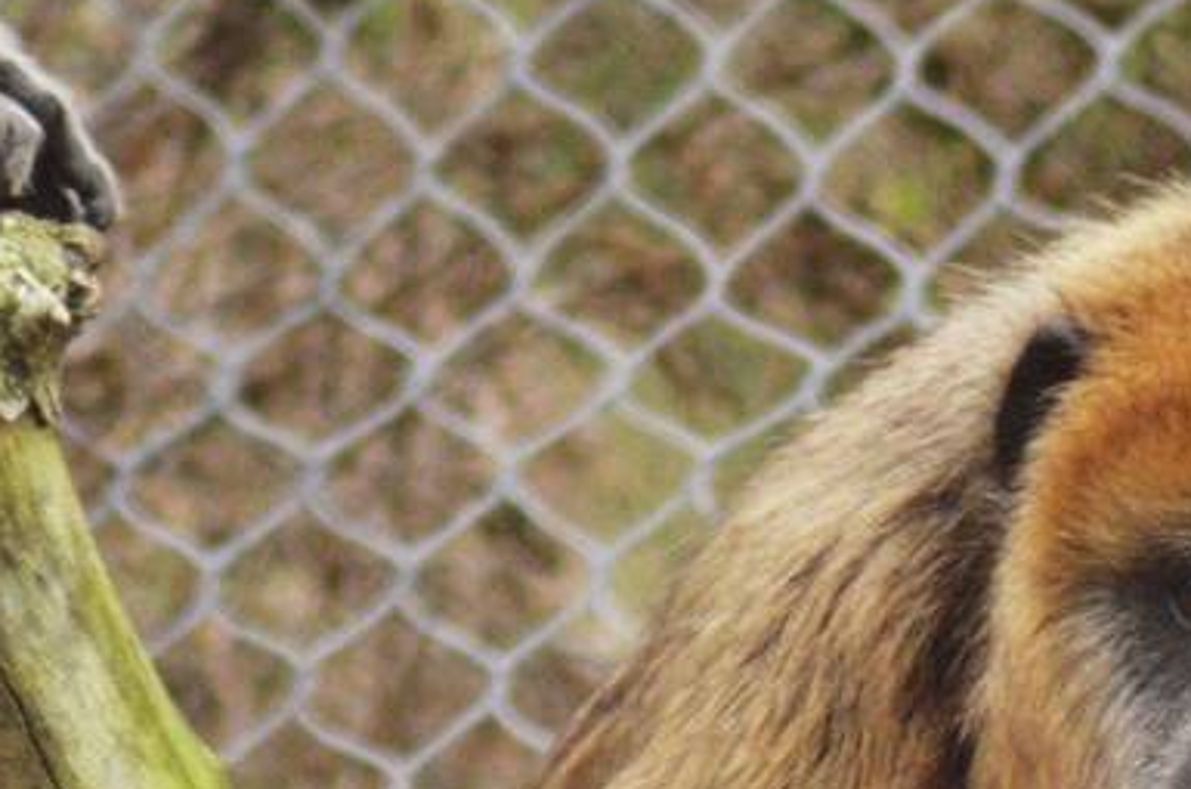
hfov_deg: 1.1
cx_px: 764
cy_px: -127
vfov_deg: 0.7
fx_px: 61804
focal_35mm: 1872
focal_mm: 300
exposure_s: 1/500
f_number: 5.6
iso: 1000
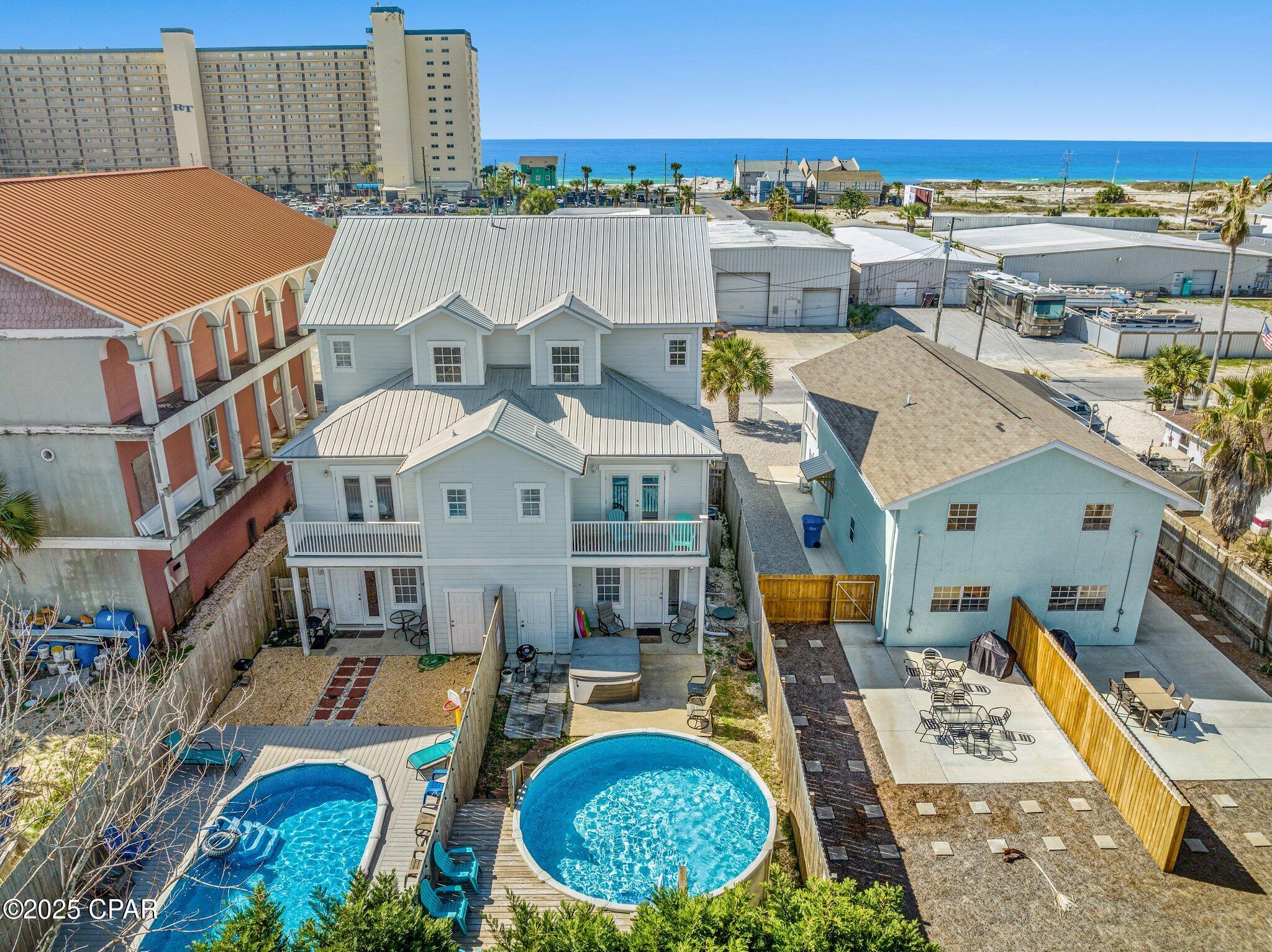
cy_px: 476
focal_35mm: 24
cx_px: 636
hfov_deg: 71.6
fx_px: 881
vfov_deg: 56.8
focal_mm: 12.29
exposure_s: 1/400
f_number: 3.5
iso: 100
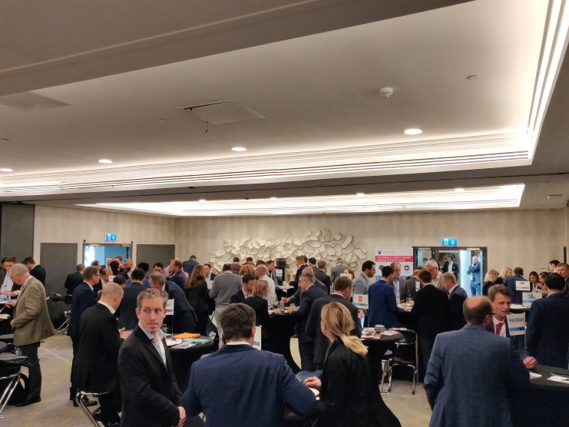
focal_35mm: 27
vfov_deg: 51.4
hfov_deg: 65.3
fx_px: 444
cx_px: 284
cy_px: 221
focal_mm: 4.25
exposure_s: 1/50
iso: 200
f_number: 1.7
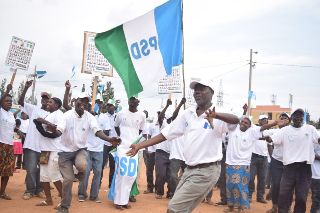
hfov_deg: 51.3
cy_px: 106
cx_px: 160
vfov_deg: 35.5
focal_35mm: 38
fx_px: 333
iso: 100
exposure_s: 1/180
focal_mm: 25
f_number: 4
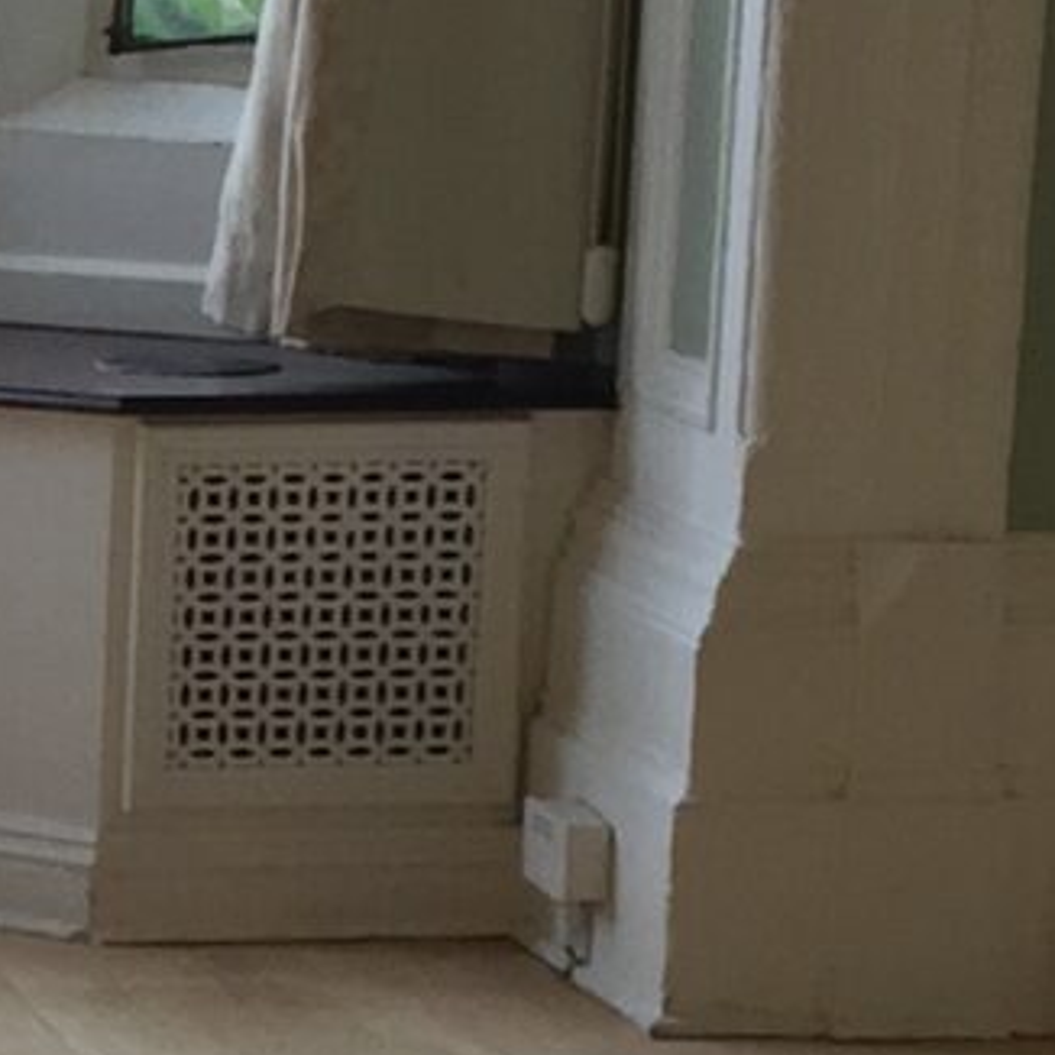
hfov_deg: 8.0
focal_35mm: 201
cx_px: -1469
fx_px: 6931
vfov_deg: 8.6
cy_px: 1152
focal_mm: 4.15
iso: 40
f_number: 2.2
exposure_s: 1/60
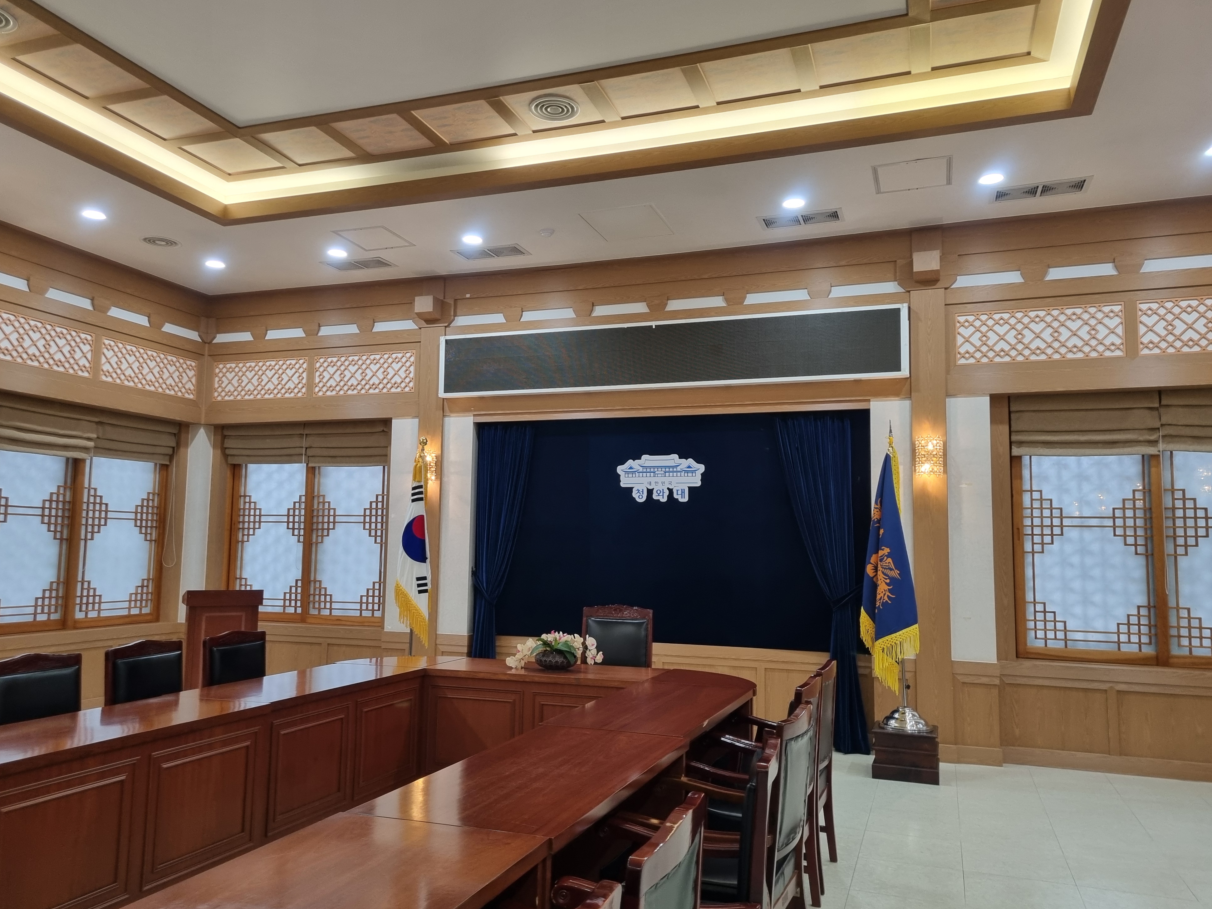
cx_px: 605
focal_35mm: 27
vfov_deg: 51.4
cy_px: 452
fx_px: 945
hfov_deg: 65.3
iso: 200
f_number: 1.8
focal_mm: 5.4
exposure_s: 1/60
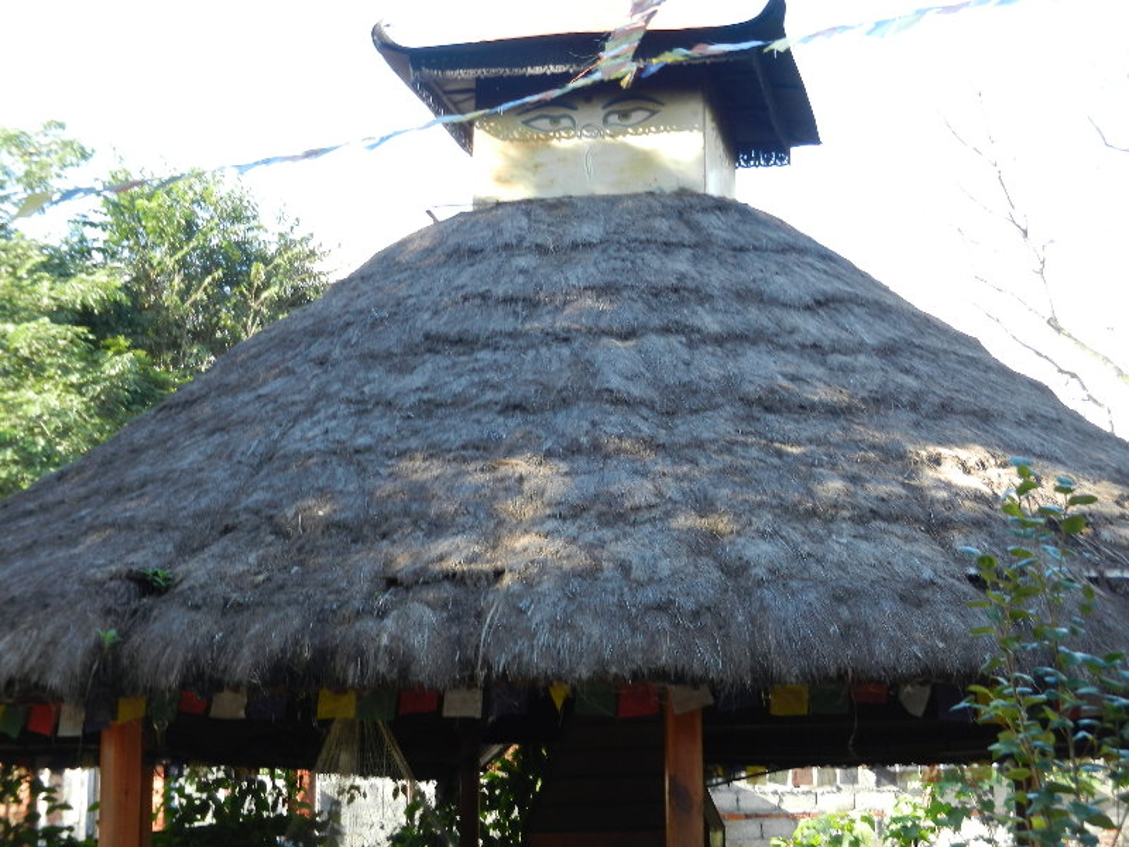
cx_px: 564
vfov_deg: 21.6
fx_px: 2218
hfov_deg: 28.6
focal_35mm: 68
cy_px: 424
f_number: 4.6
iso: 160
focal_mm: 12.3
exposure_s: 1/80
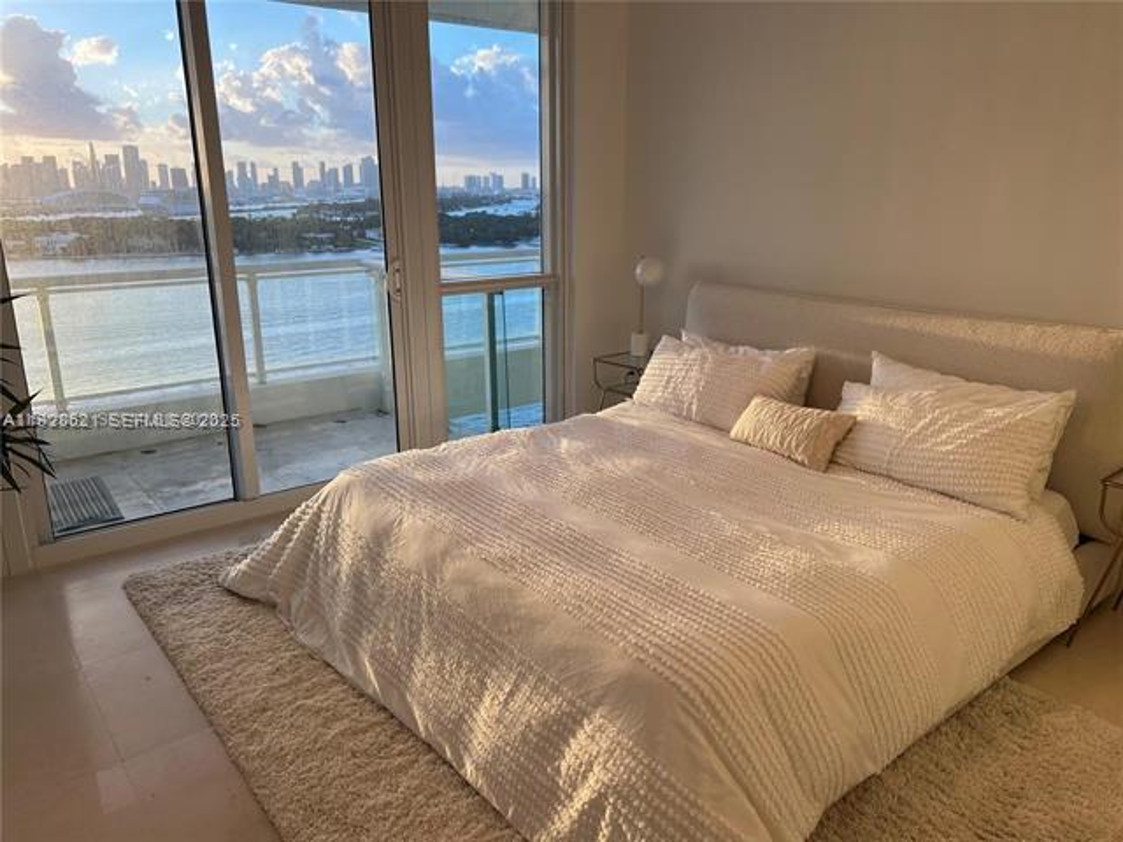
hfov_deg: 67.3
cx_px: 562
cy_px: 421
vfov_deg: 53.1
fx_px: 843
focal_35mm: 26
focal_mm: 5.7
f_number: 1.5
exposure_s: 1/226
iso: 50
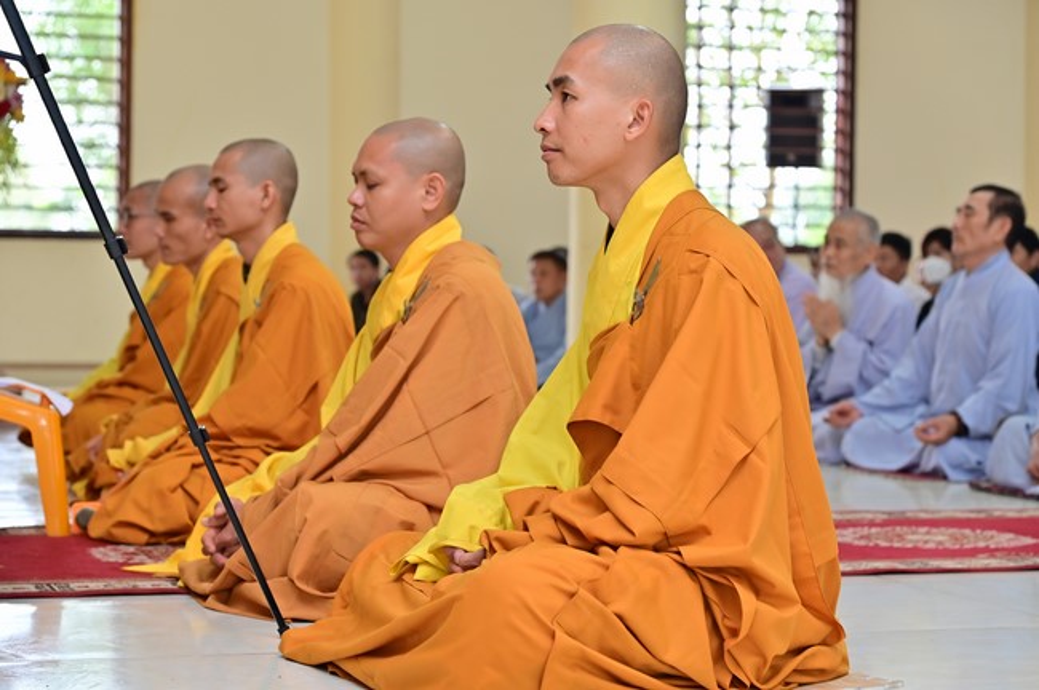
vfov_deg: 16.6
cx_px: 520
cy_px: 345
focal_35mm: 82
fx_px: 2364
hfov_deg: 24.8
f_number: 5.6
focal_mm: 82
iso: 1250
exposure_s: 1/160
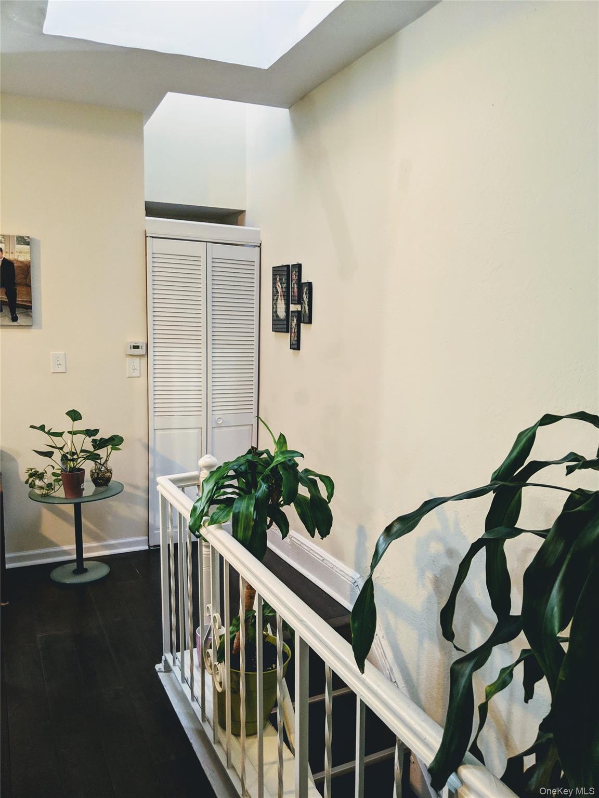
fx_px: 623
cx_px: 300
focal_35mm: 27
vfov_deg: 65.3
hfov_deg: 51.4
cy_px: 399
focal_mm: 4.44
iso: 290
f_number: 1.8
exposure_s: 1/24
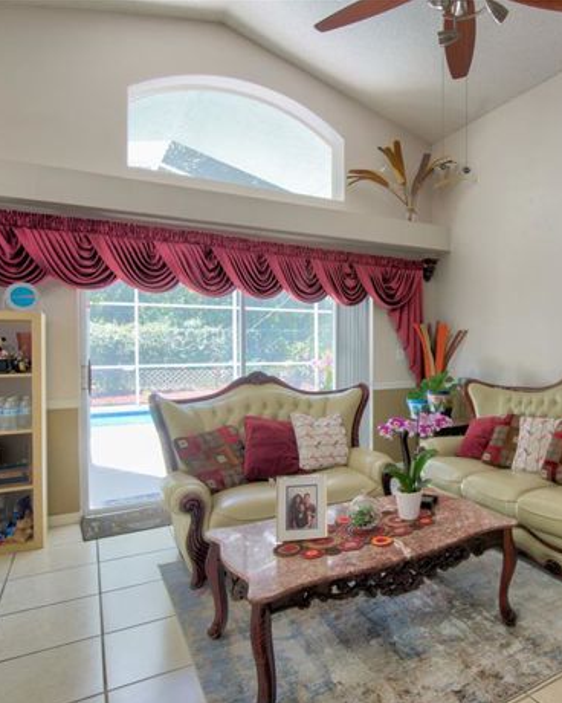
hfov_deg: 58.3
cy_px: 358
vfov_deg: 72.6
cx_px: 409
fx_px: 478
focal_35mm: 23
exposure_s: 1/2
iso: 400
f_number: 11
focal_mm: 16
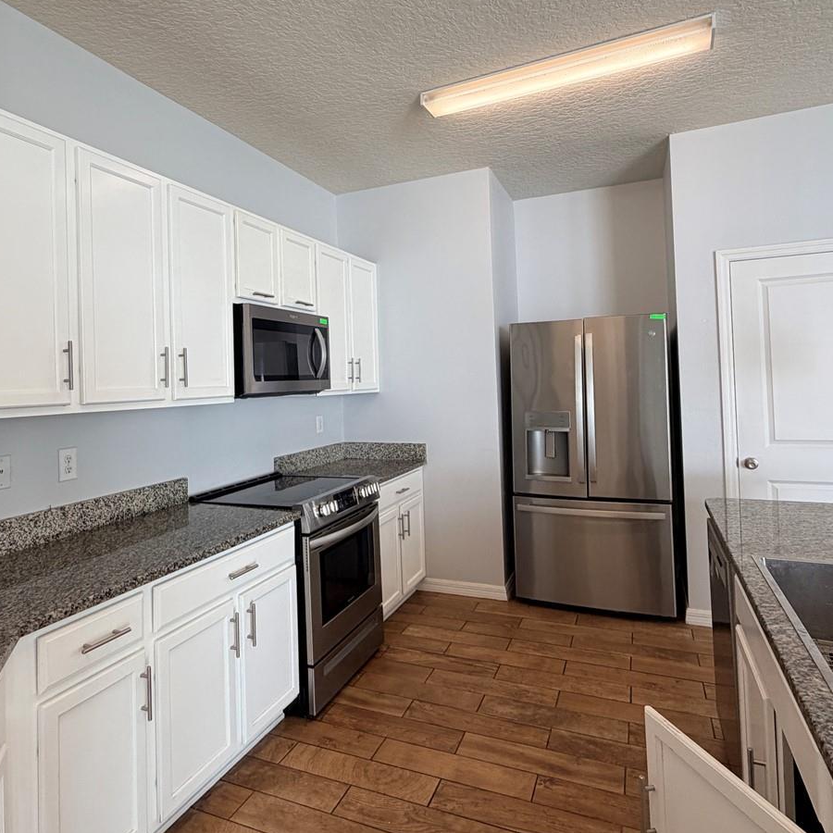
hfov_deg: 69.4
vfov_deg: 69.4
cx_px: 374
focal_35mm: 22
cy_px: 370
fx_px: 599
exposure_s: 1/120
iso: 125
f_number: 2.2
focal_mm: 2.22
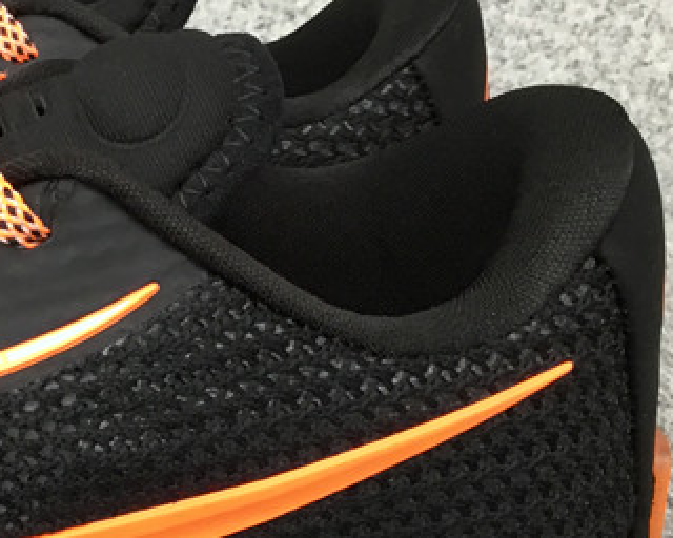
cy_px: 472
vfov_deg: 17.8
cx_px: -139
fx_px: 1693
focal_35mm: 85
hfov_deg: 20.9
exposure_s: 1/33
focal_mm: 3.3
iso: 50
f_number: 2.4
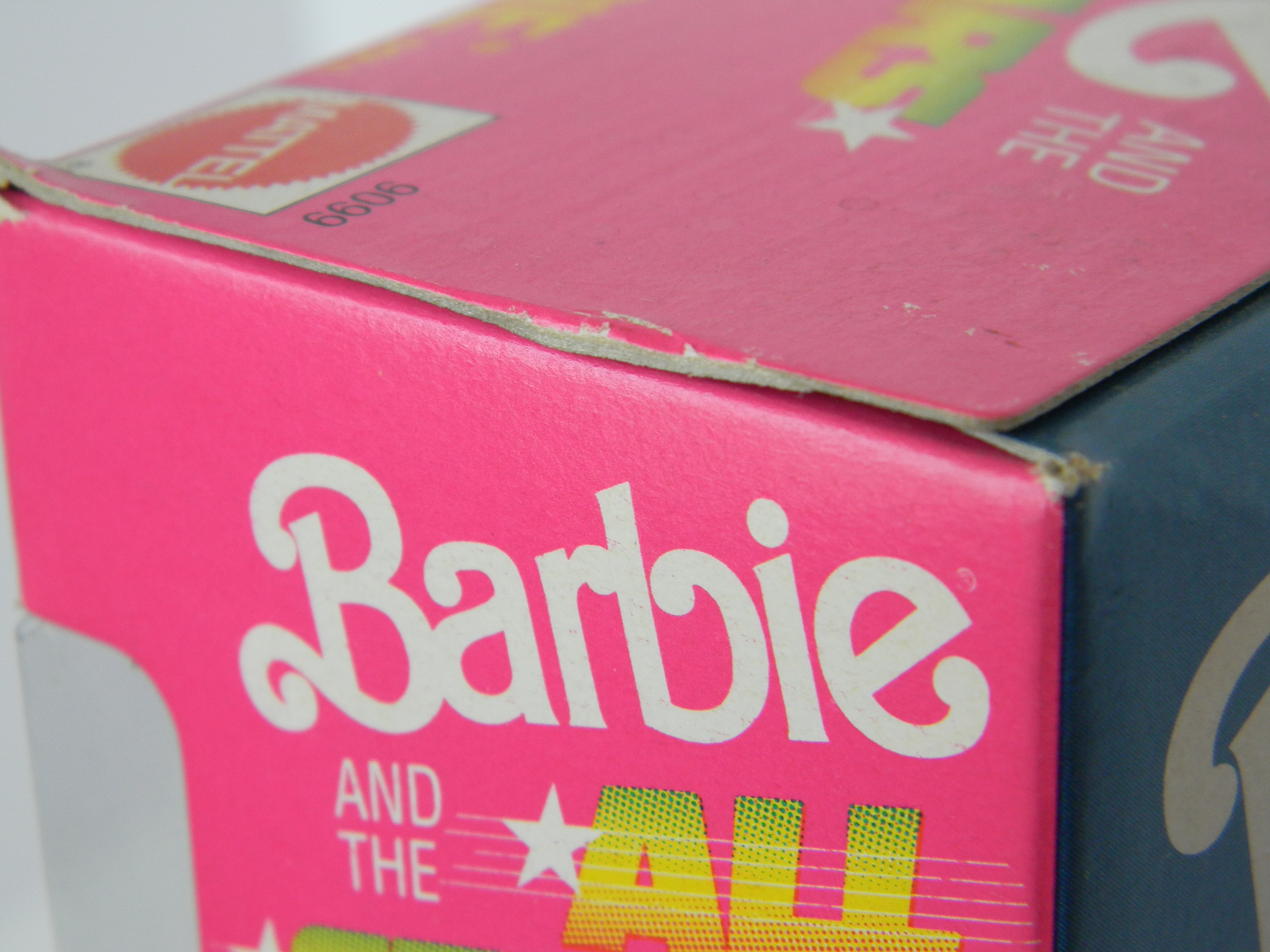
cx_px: 635
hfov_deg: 23.6
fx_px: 3045
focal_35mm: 83
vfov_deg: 17.8
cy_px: 476
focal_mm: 15.1
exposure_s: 1/124
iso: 183
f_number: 4.5
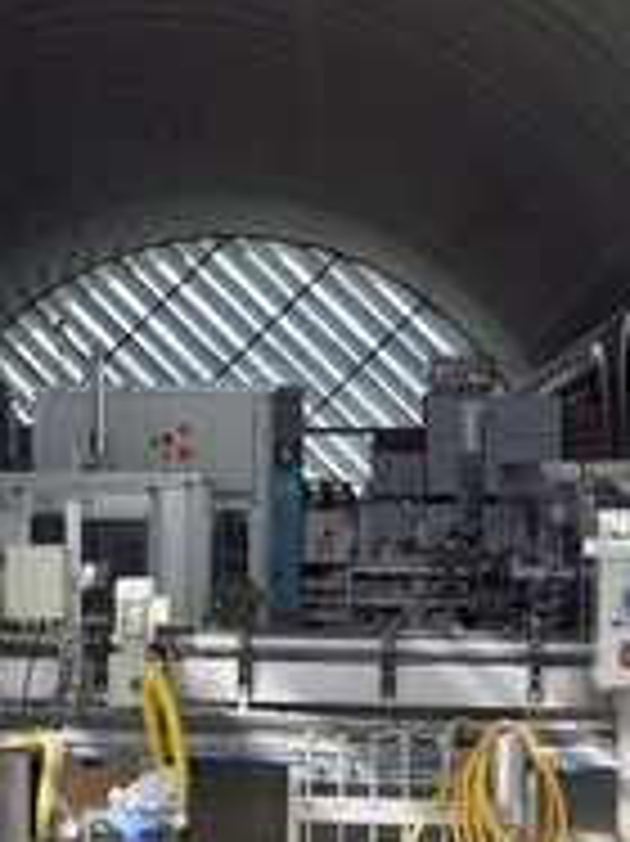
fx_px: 1676
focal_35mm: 69
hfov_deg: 21.1
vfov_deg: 28.2
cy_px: 446
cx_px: 153
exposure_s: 1/80
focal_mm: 32
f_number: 16
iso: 800
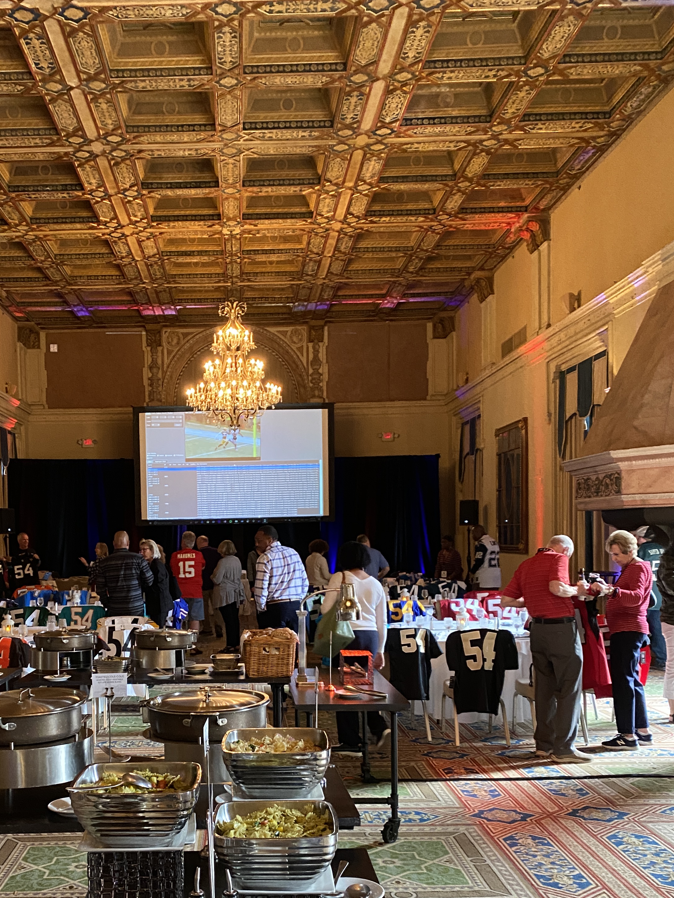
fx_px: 935
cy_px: 582
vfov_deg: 50.6
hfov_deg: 39.1
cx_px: 216
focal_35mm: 36
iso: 500
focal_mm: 4.25
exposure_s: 1/40
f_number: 1.8
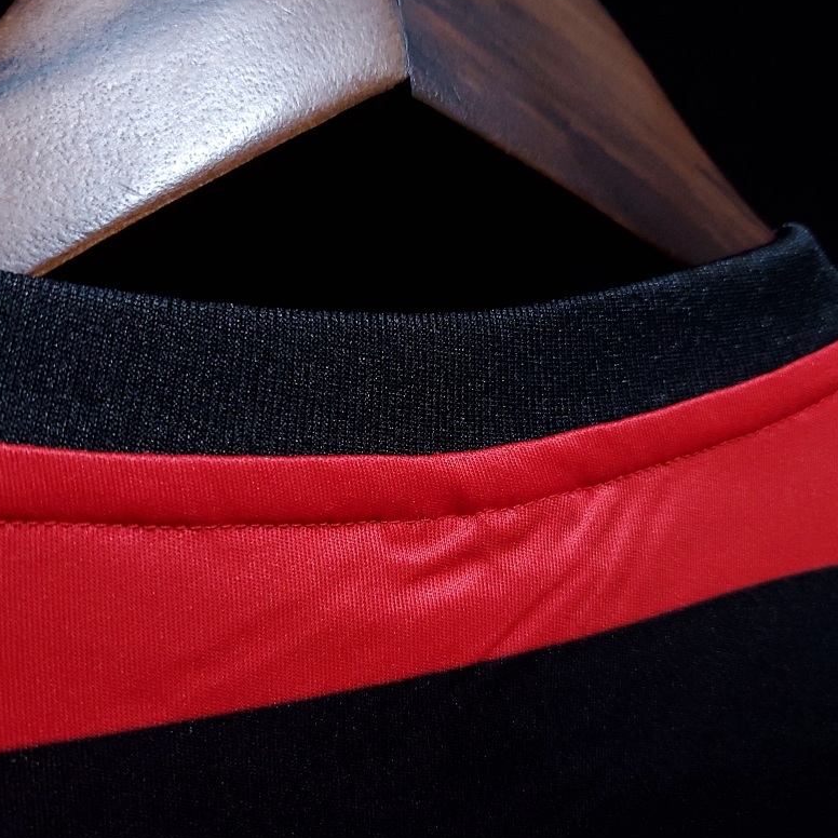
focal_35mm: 32
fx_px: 876
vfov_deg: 51.1
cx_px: 403
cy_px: 433
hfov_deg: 51.1
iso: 200
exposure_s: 1/30
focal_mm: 4.3
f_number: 1.5
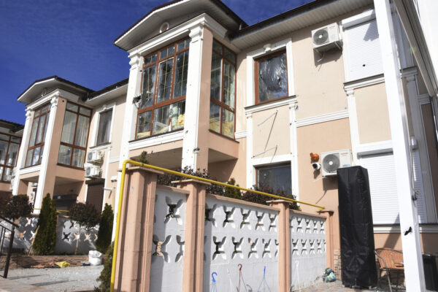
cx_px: 219
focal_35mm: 27
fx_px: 328
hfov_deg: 67.4
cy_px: 146
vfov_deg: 47.9
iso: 500
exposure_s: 1/640
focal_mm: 18
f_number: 22
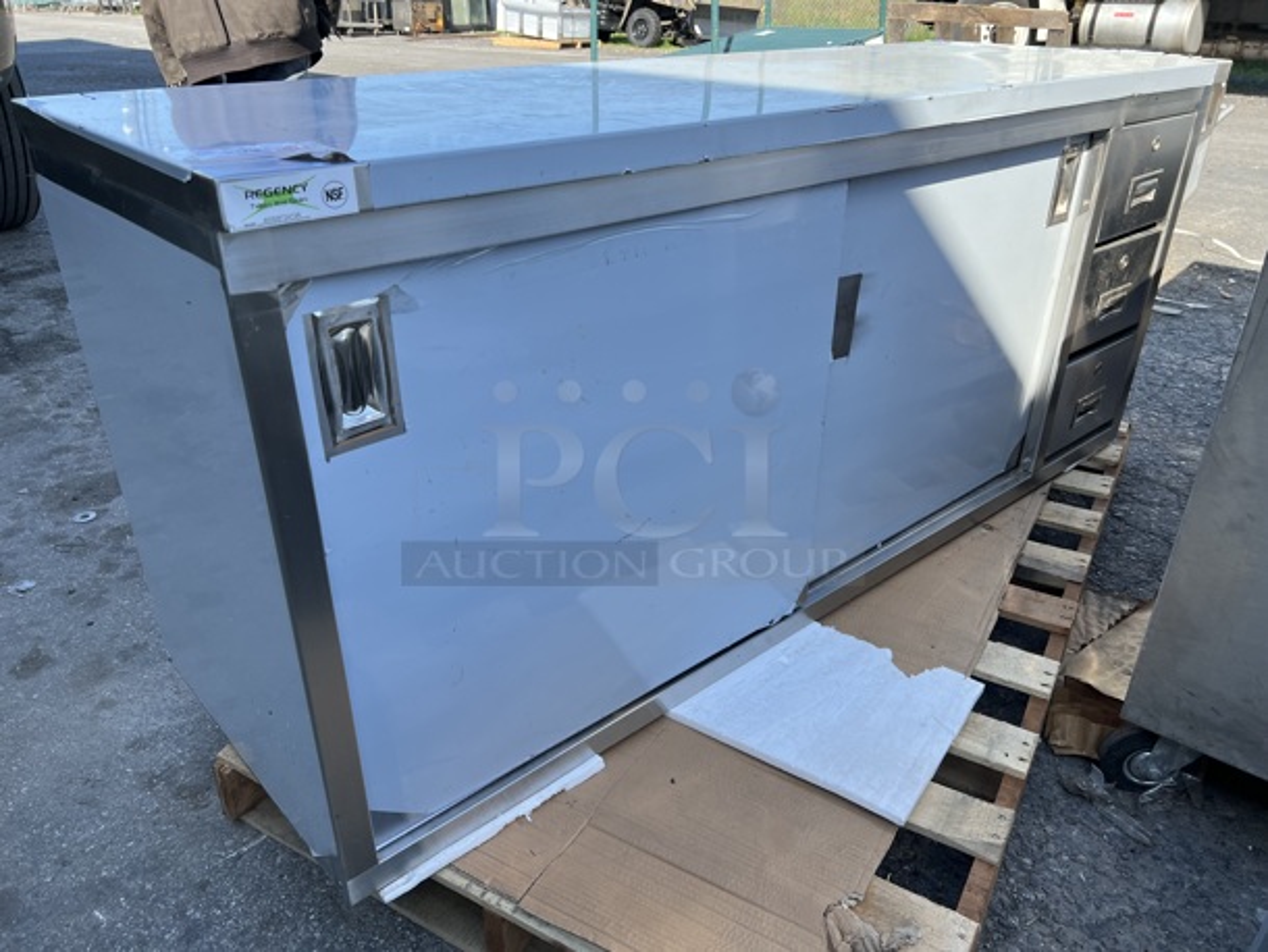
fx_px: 953
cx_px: 634
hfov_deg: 67.3
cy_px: 476
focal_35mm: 26
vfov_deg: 53.1
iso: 50
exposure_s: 1/1058
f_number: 1.5
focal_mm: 5.7
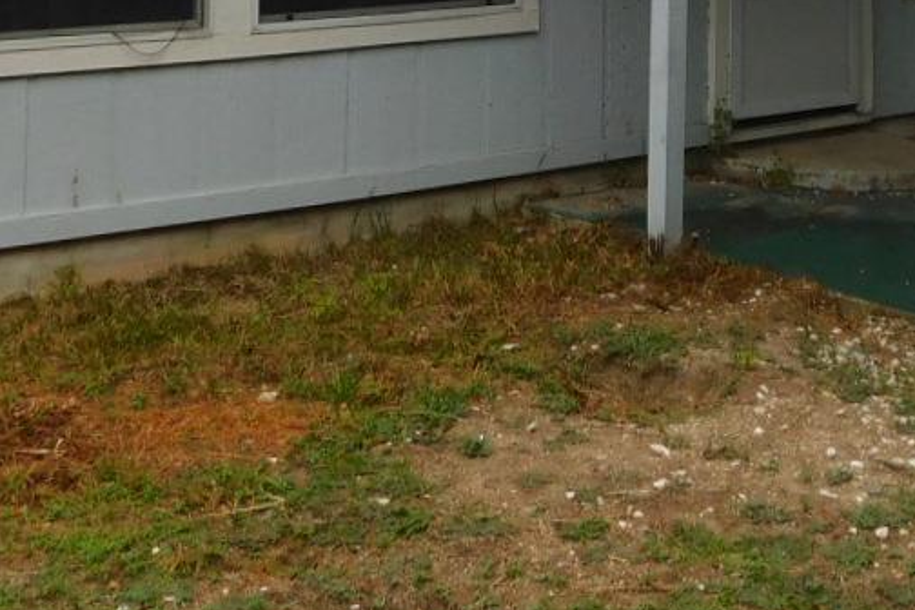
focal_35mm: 76
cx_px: 579
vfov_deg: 16.1
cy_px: -369
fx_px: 1932
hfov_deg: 26.6
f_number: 3
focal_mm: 4
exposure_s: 1/500
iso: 125
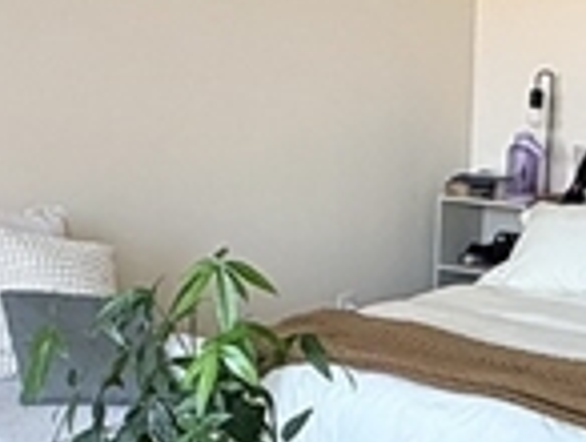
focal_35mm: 98
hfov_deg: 20.0
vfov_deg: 15.0
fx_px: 1662
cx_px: 361
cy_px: 406
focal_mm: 2.22
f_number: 2.2
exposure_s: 1/120
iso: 200
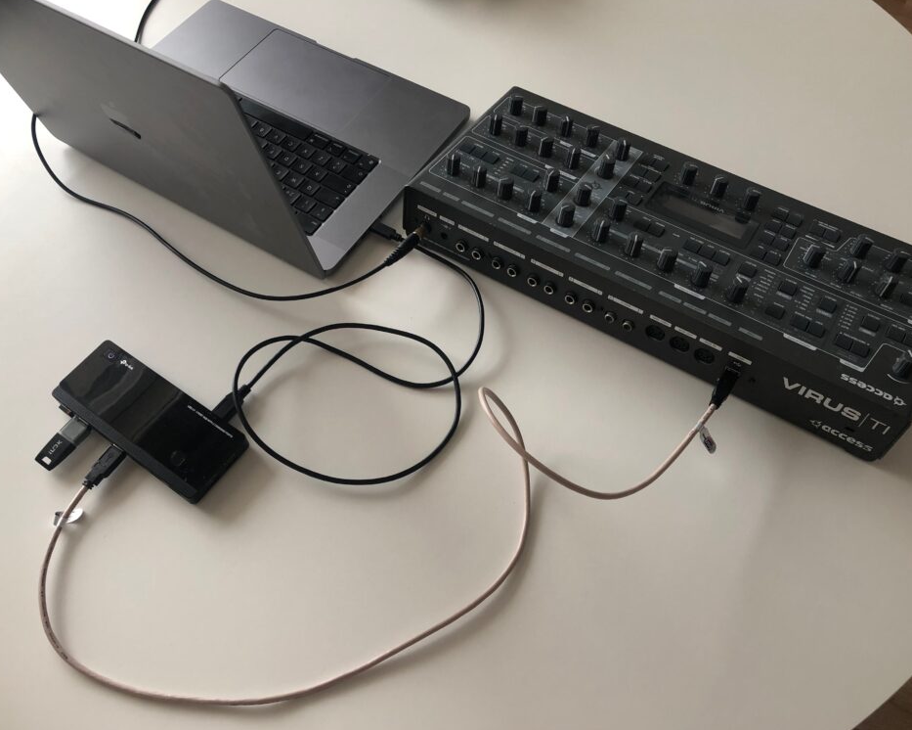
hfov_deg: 58.8
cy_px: 364
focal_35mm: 30
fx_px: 810
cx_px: 446
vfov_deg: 48.5
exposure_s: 1/40
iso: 25
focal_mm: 3.99
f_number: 1.8
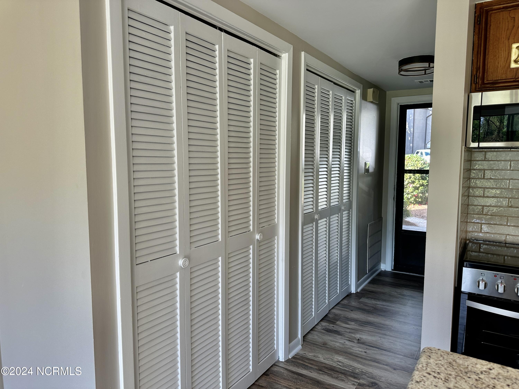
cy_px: 194
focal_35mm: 24
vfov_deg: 56.8
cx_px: 260
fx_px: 360
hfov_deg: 71.6
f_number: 1.78
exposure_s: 1/120
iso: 64
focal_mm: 6.86
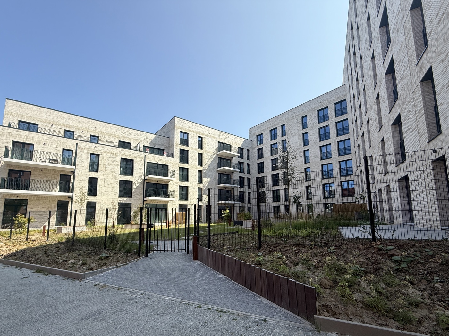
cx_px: 220
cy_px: 190
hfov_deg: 94.5
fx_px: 208
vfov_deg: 77.7
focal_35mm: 16
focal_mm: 2.22
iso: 50
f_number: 2.2
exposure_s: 1/1167
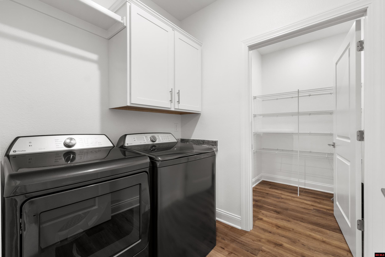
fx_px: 160
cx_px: 192
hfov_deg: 100.4
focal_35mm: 15
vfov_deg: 77.3
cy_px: 128
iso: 200
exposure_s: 3.2
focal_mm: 10
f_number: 9
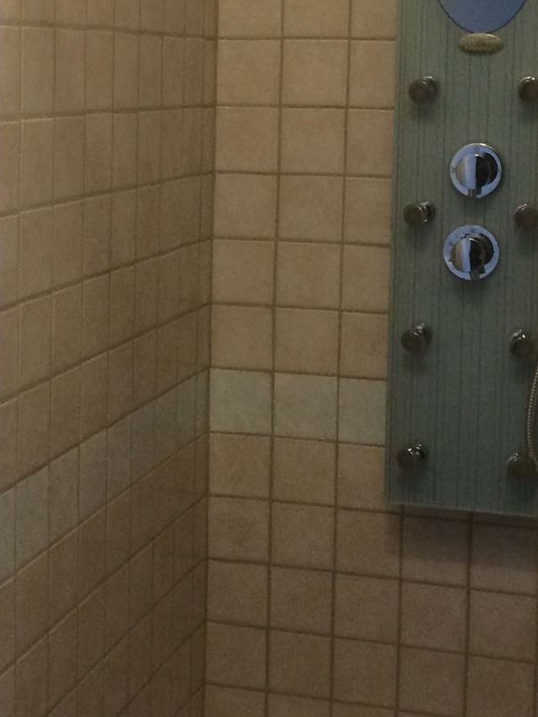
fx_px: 1616
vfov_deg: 24.9
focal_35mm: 78
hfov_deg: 18.8
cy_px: 240
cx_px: 169
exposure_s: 1/33
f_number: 2.2
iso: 160
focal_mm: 4.15
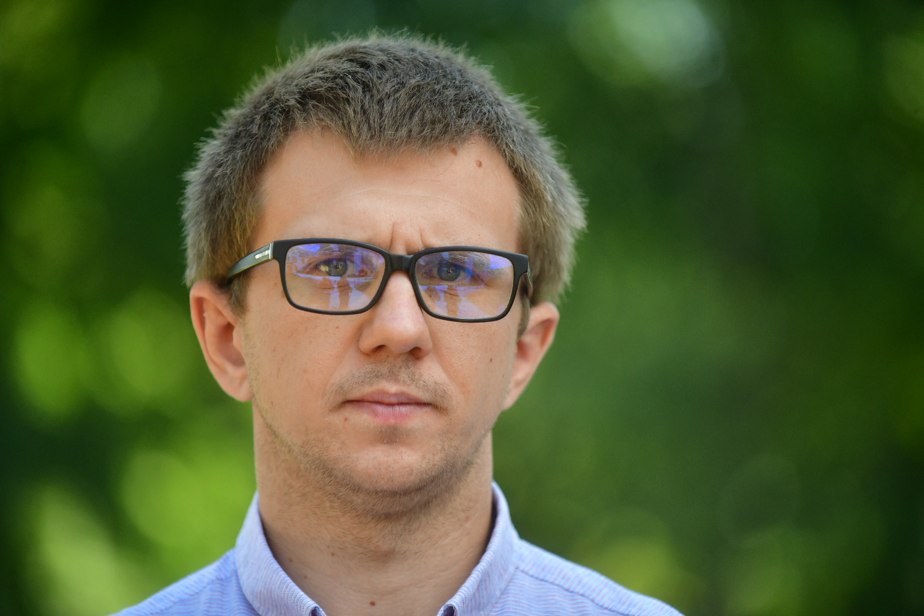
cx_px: 461
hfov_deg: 13.2
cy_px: 309
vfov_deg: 8.8
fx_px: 4003
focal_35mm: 156
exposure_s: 1/4000
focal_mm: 155
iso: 900
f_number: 2.8
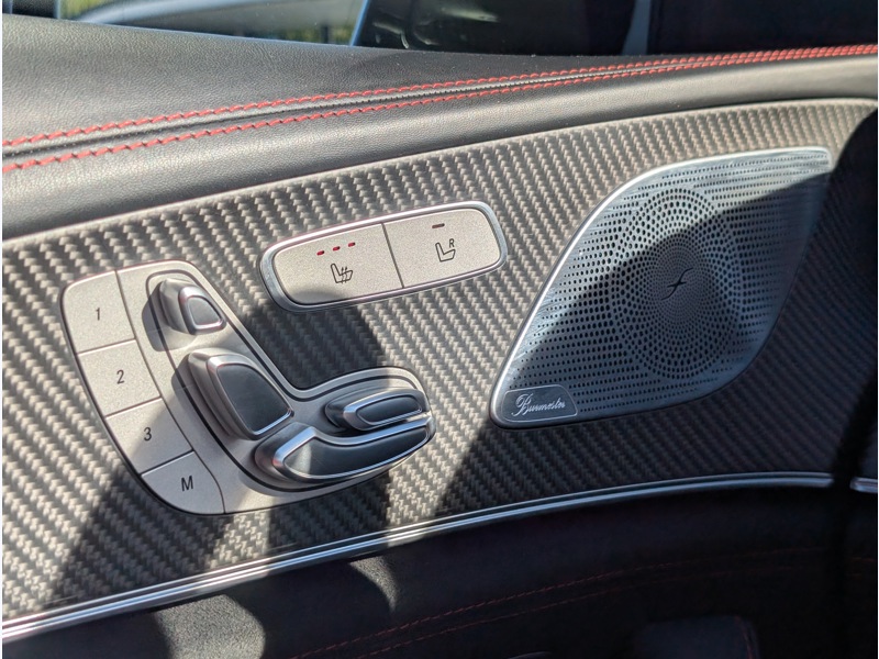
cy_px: 330
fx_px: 1244
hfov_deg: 38.9
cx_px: 440
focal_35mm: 49
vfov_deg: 29.7
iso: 19
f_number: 1.68
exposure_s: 1/670
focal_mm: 6.9
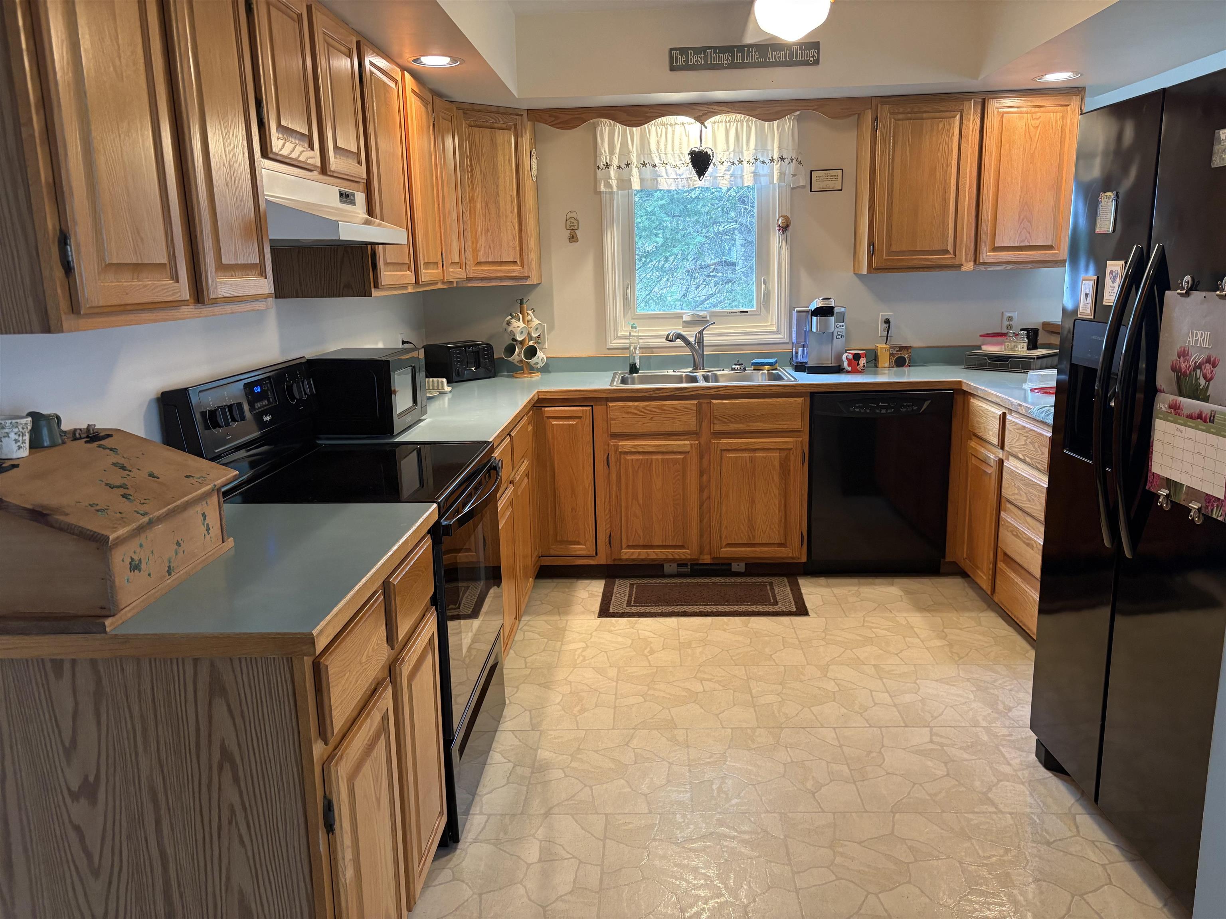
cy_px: 460
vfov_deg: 53.1
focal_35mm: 26
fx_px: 921
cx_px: 613
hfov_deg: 67.3
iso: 200
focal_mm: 5.96
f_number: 1.6
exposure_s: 1/60
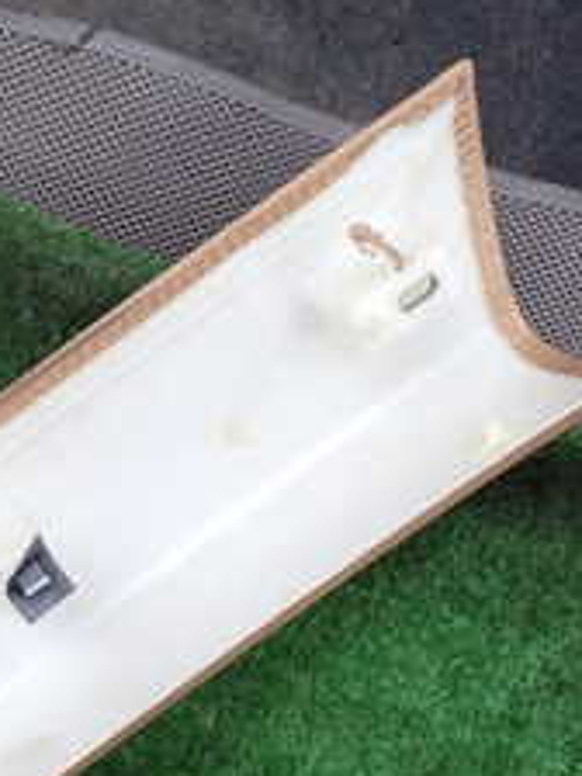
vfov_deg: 28.1
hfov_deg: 20.3
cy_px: 658
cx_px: -142
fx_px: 1502
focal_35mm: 67
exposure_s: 1/125
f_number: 2.8
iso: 100
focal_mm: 4.5
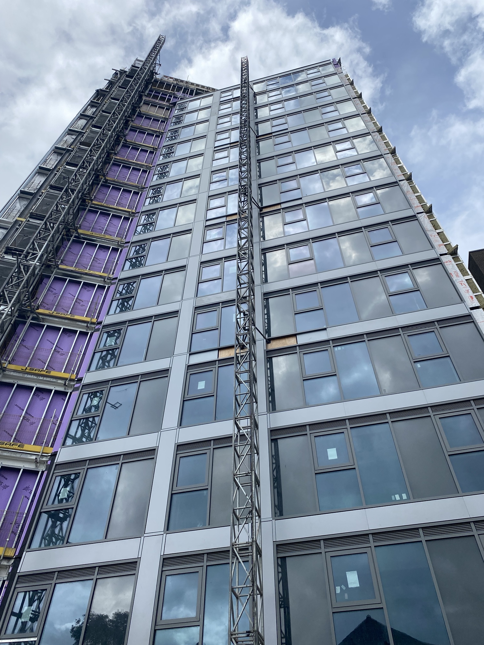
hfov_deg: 53.1
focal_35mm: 26
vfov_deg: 67.3
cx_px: 242
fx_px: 485
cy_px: 322
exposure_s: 1/3040
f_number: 1.8
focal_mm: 4.25
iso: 32
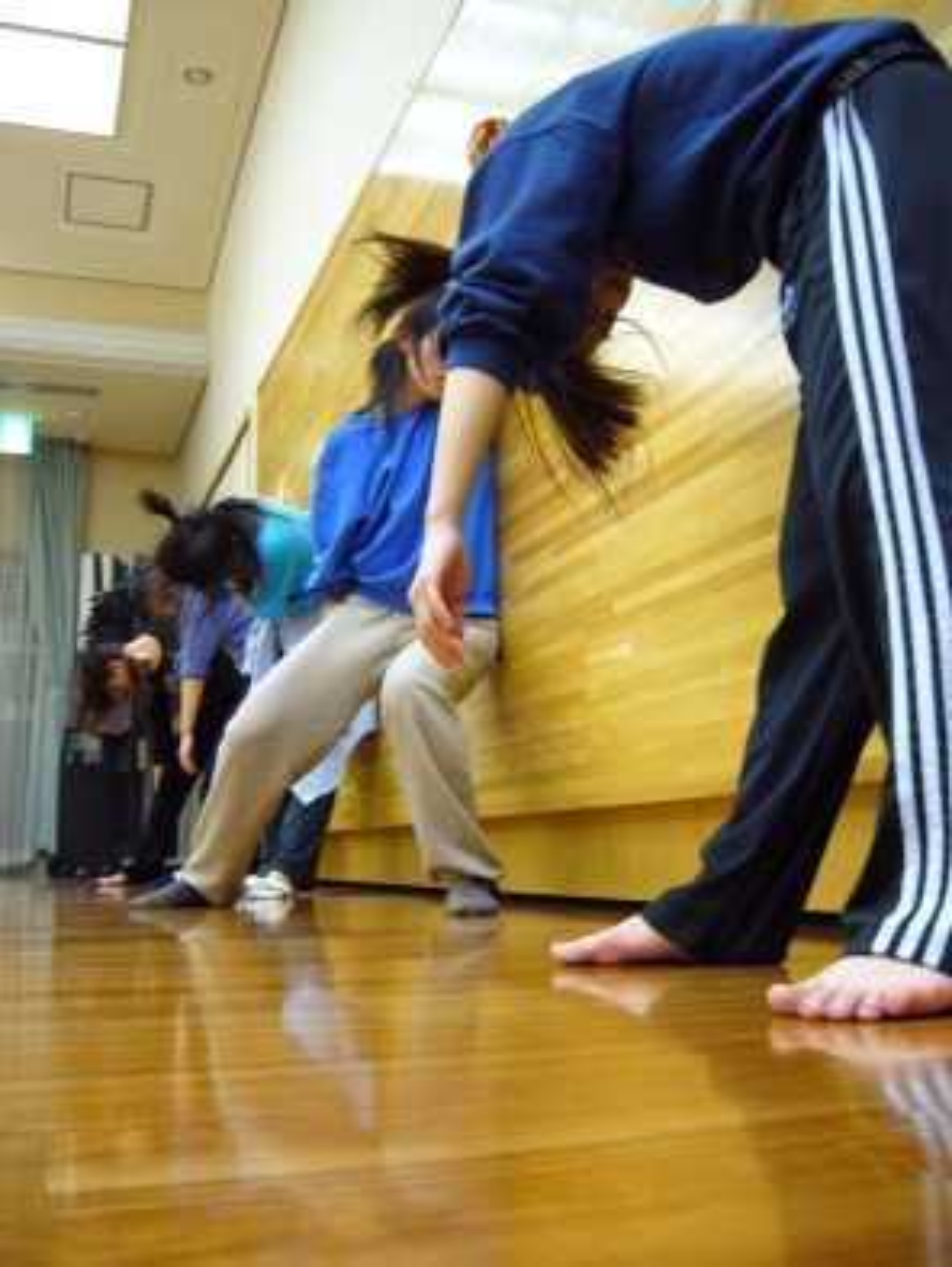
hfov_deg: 40.7
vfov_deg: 52.6
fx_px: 1282
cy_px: 634
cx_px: 476
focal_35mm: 35
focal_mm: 5.8
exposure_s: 1/8
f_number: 2.8
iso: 200
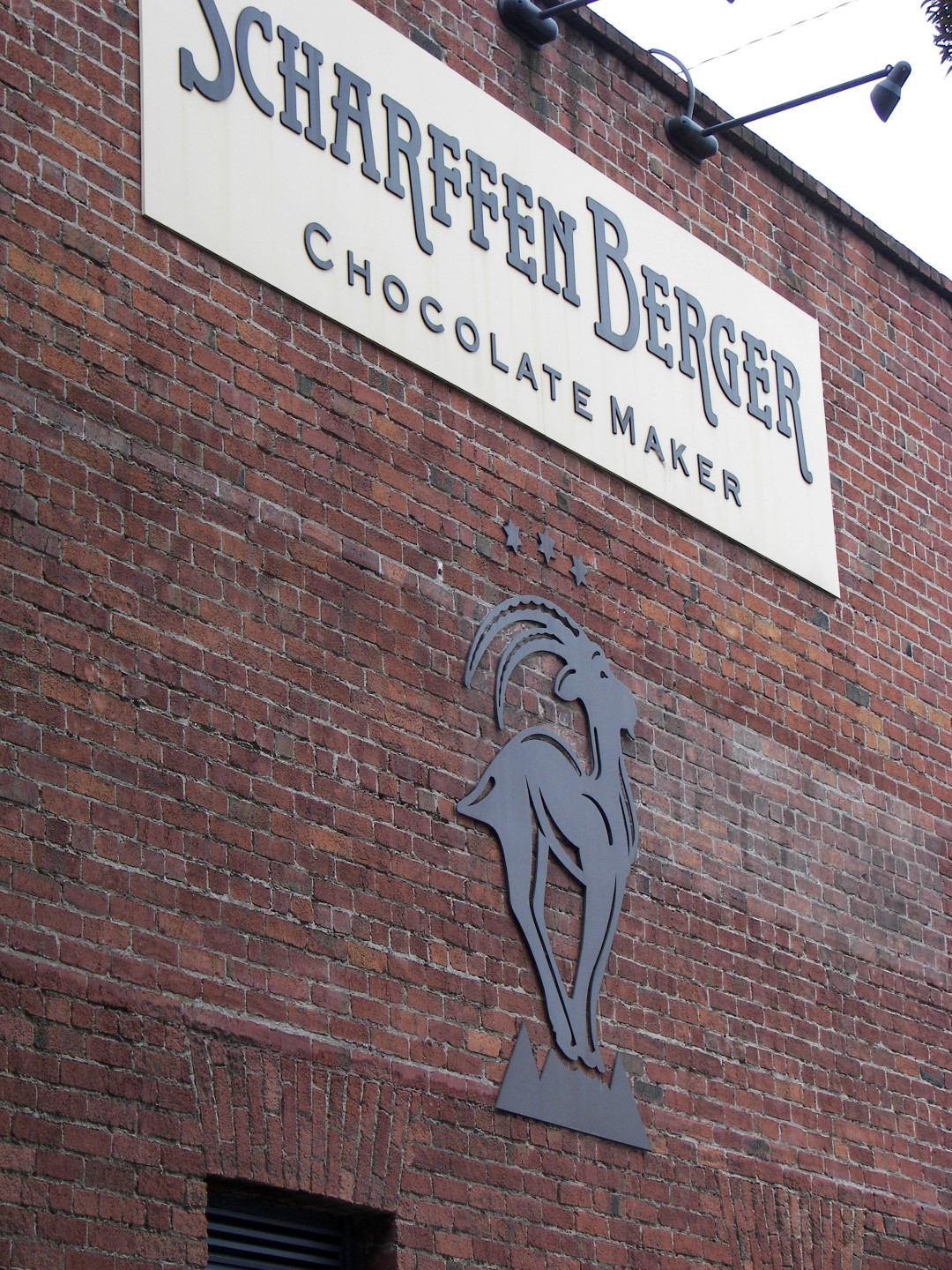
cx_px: 476
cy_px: 635
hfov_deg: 15.6
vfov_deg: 20.7
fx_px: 3484
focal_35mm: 95
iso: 64
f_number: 3.2
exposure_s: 1/125
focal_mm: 15.8
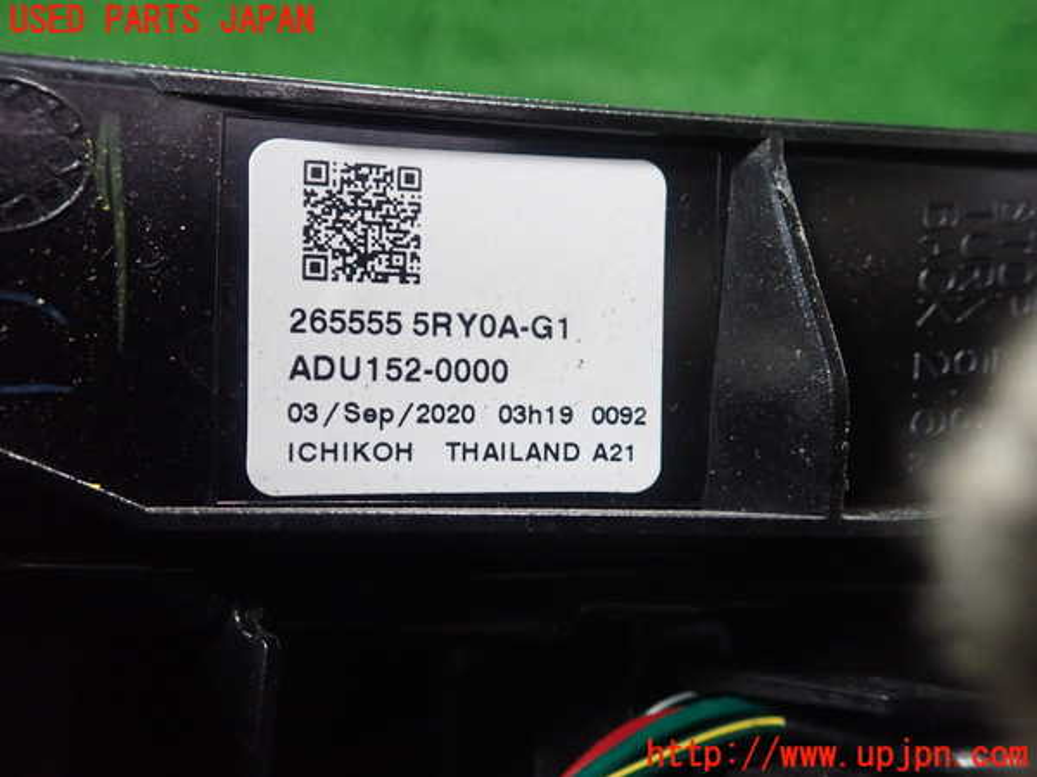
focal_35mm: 30
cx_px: 518
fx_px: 899
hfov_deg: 60.0
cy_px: 388
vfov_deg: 46.8
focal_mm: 5.5
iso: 640
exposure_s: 1/125
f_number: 2.3
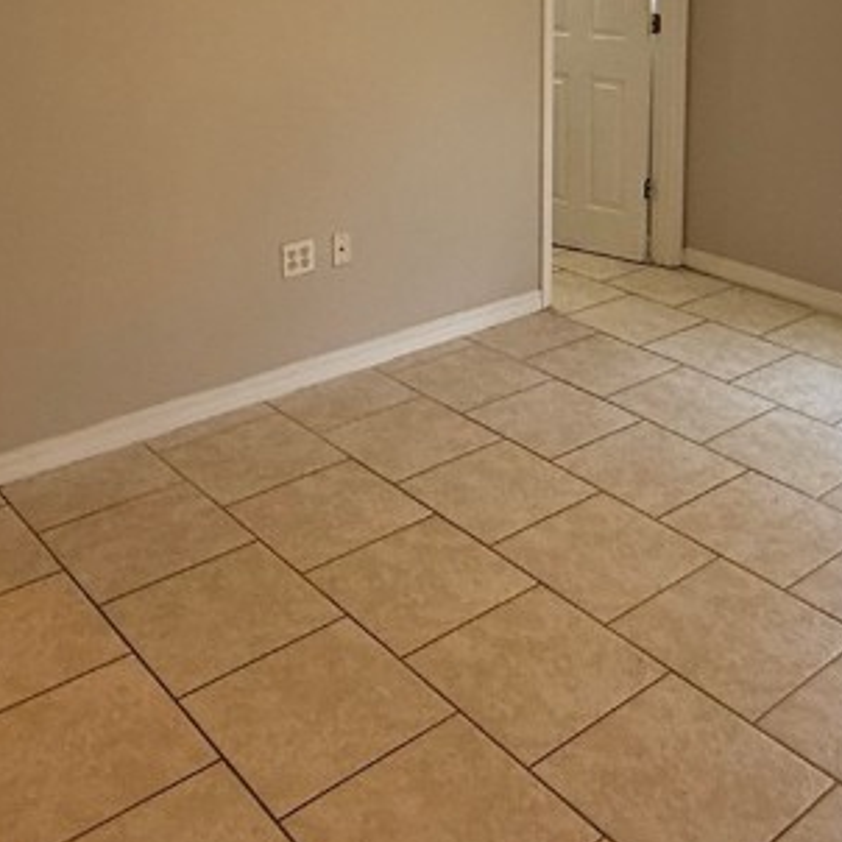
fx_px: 1156
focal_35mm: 42
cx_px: 549
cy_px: 36
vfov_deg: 36.7
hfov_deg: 39.6
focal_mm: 2.22
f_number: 2.2
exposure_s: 1/120
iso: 320
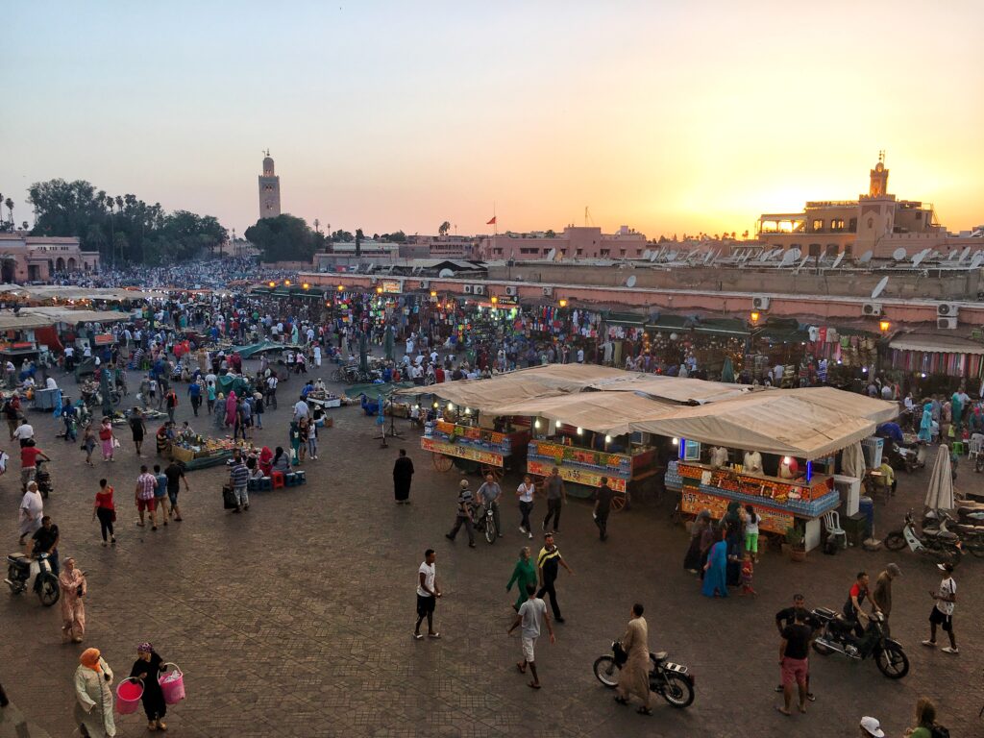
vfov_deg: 48.2
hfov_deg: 61.7
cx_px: 492
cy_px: 369
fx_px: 824
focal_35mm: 29
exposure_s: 1/196
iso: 25
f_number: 2.2
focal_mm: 4.15
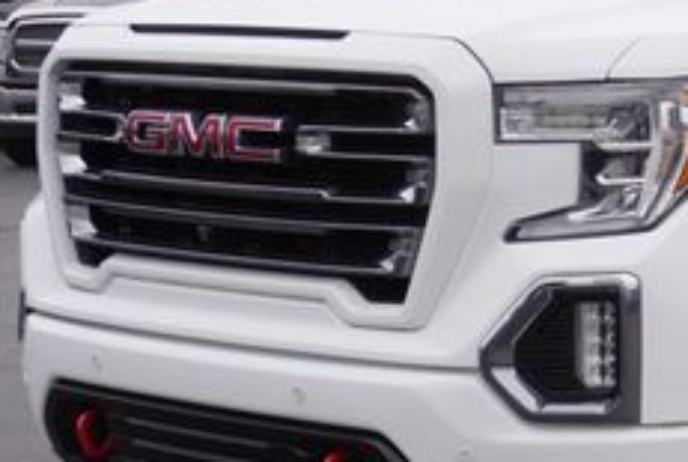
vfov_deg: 9.5
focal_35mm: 145
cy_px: 262
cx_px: 902
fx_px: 2784
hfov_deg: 13.6
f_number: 7.1
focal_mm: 35
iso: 100
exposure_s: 1/80
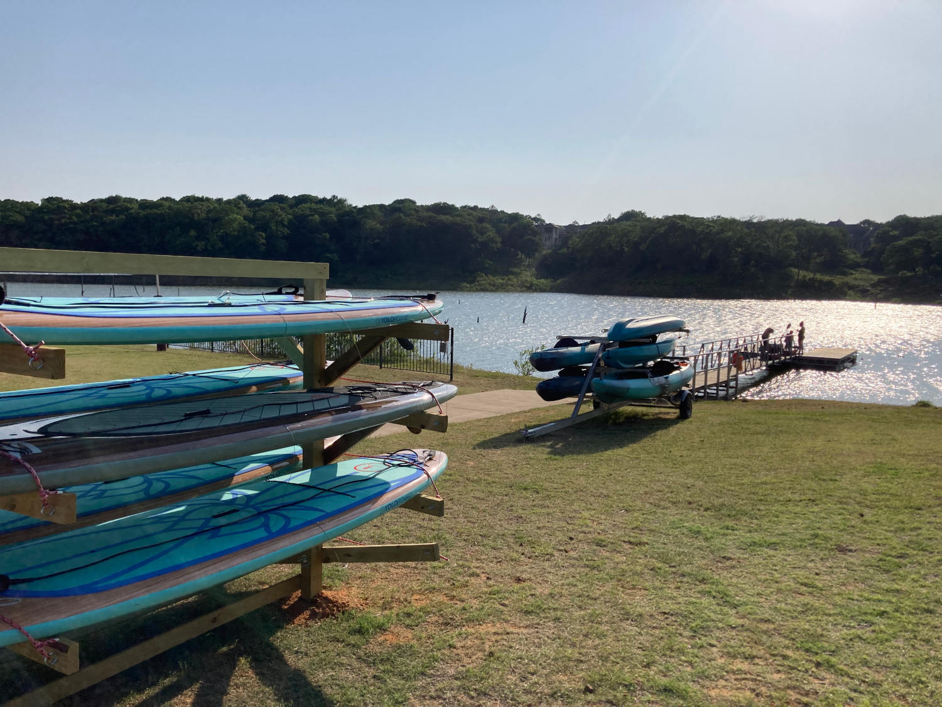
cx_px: 471
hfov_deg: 63.4
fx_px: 762
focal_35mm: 28
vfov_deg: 49.7
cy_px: 354
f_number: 1.8
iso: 20
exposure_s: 1/5405
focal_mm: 3.99
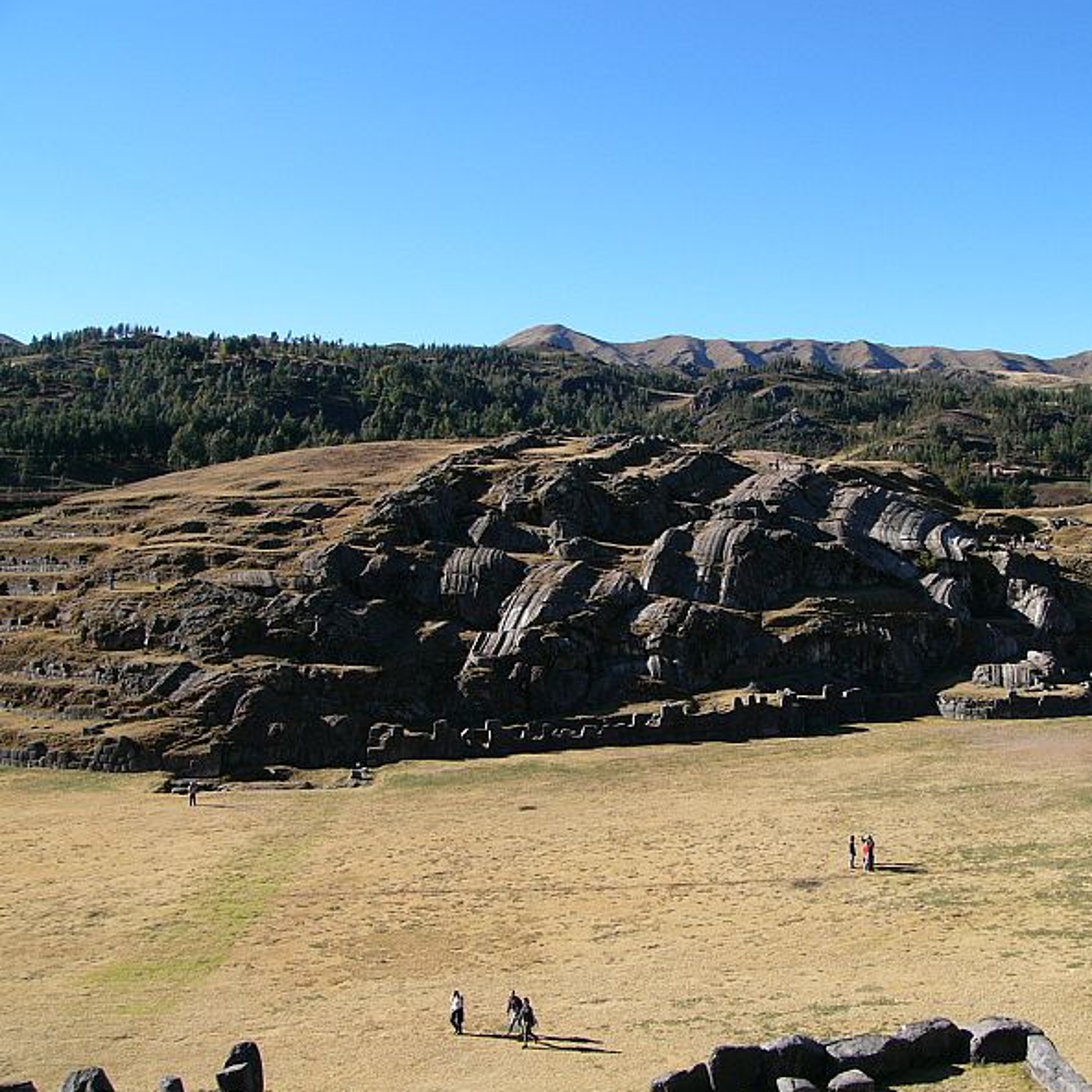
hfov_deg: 38.9
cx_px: 677
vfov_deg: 39.2
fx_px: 1535
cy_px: 542
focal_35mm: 43
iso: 50
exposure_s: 1/400
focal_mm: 6
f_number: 4
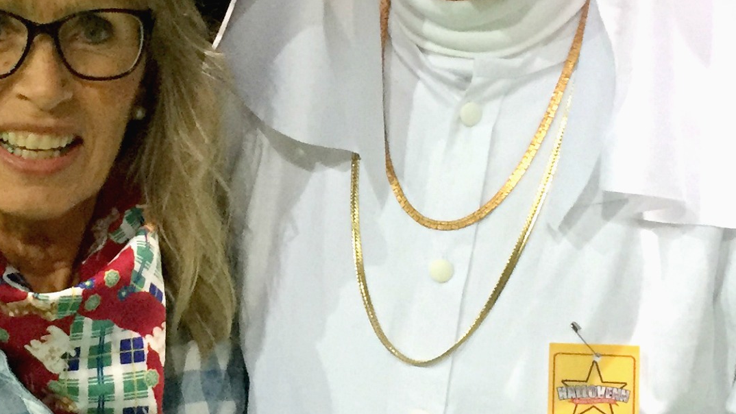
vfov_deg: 13.1
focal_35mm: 92
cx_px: 133
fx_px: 1795
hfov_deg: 22.8
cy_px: 131
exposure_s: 1/33
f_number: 2.2
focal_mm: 4.15
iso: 320
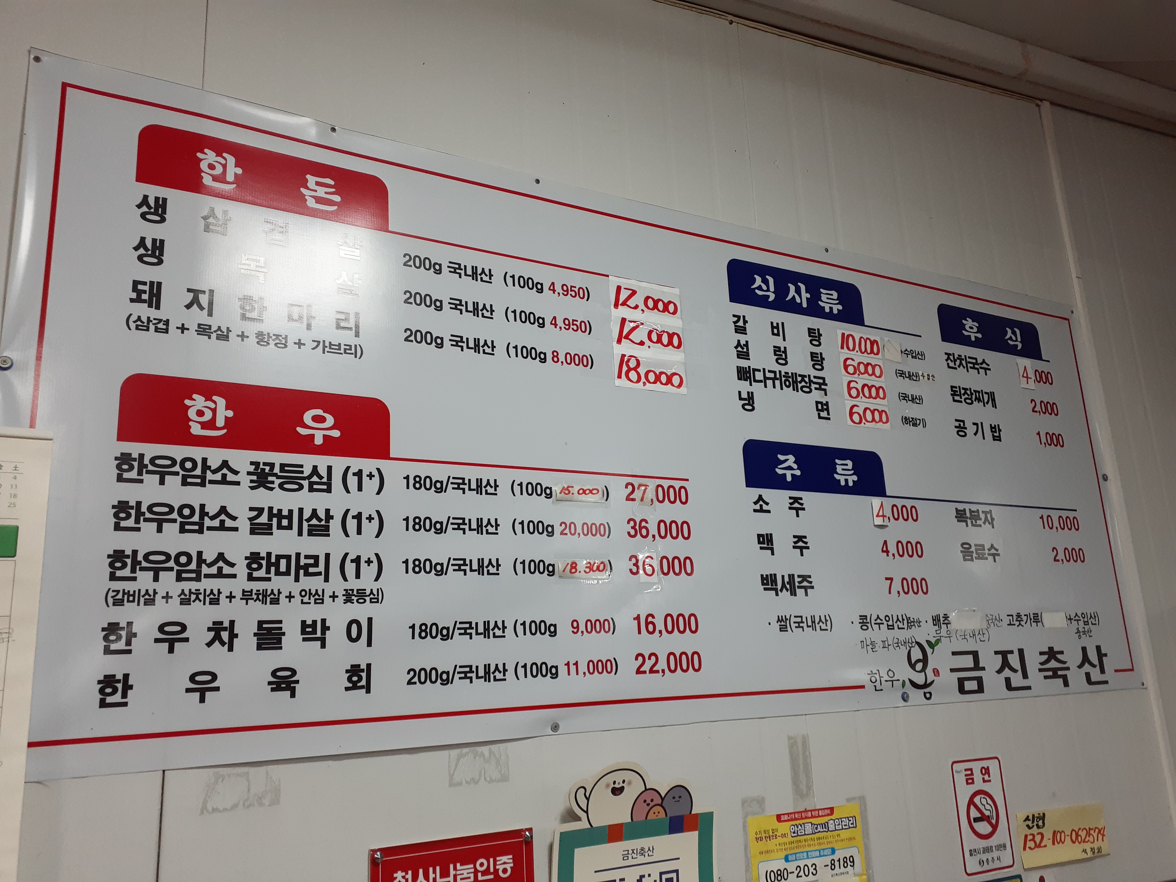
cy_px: 441
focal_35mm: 27
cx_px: 588
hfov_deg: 65.3
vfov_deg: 51.4
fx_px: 917
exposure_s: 1/60
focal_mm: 3.6
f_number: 1.9
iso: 160
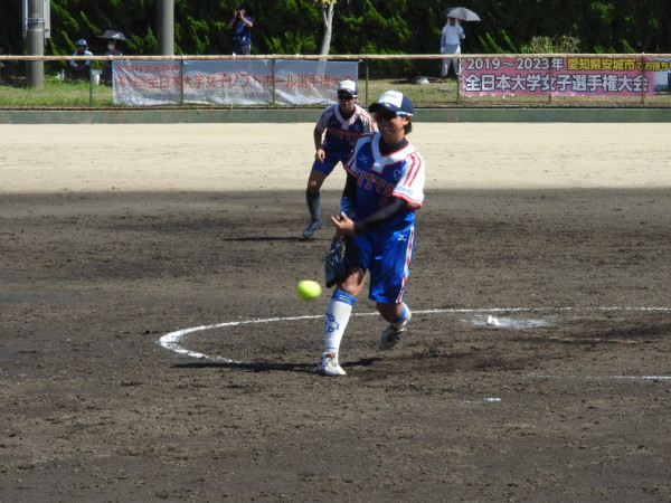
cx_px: 336
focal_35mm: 180
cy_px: 252
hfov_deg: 11.0
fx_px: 3489
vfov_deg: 8.2
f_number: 5.3
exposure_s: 1/400
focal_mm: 32.2
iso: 100
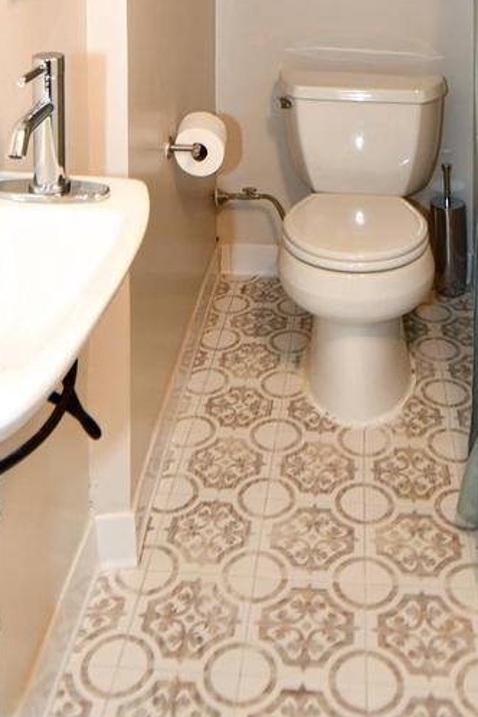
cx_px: 261
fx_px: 777
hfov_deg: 34.2
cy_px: -1
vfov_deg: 42.7
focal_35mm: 39
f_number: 4
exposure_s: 1/60
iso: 500
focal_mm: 12
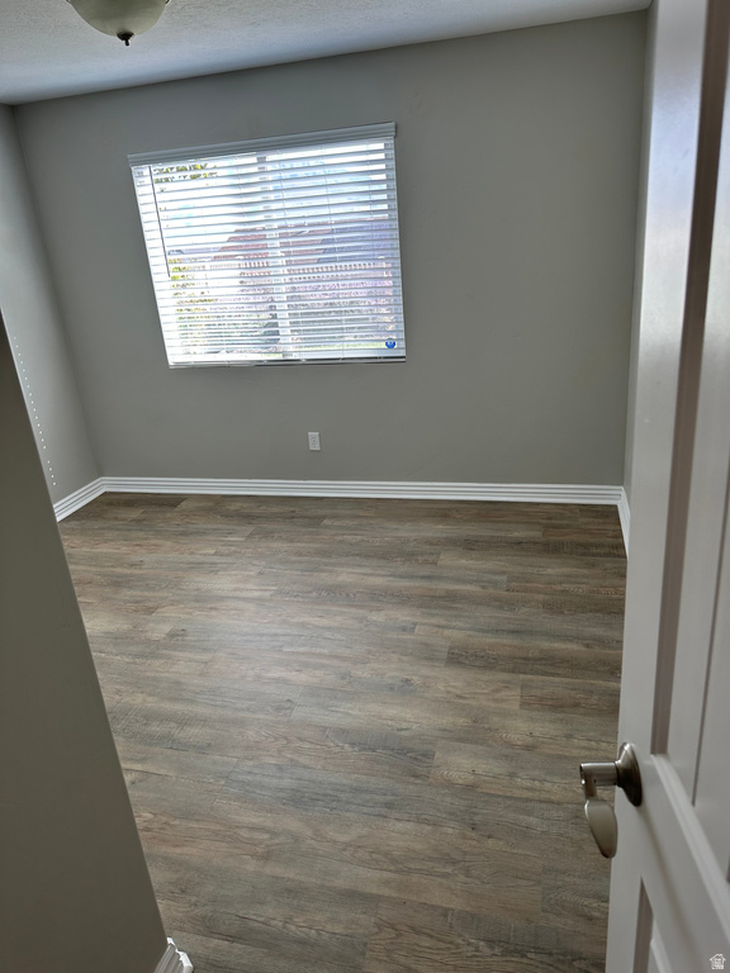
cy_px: 486
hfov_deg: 56.8
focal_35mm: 24
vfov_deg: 71.6
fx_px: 675
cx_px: 365
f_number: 1.78
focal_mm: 6.86
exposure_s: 1/164
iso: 80
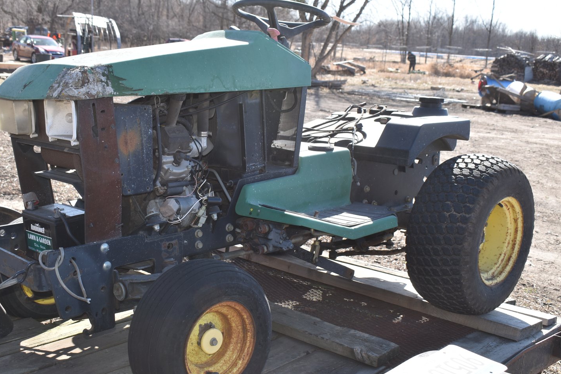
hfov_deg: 45.3
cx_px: 243
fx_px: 670
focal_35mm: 43
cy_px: 205
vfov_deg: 31.2
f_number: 6.3
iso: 100
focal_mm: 24
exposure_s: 1/200
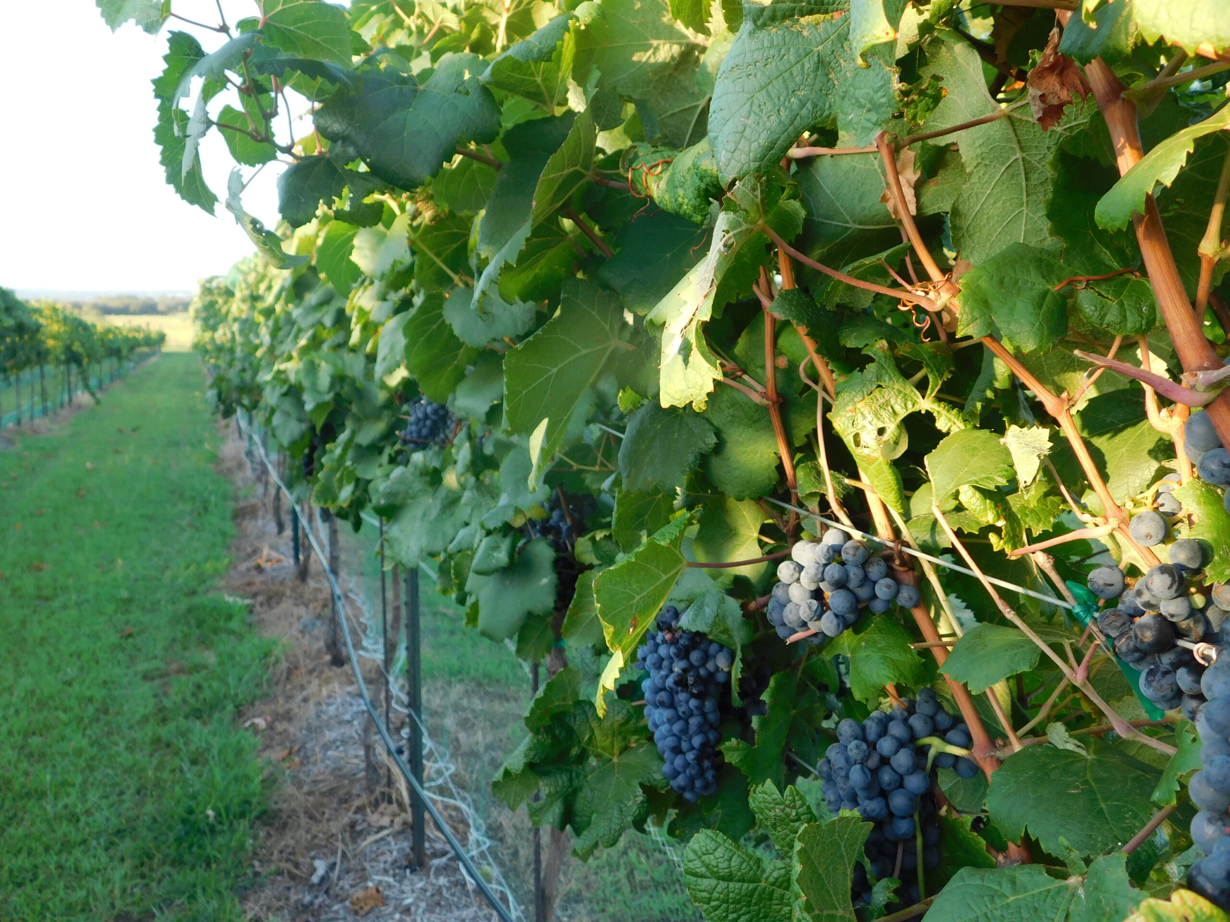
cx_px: 615
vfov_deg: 39.7
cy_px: 461
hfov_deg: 51.4
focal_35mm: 36
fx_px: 1279
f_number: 3.5
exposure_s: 1/60
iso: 125
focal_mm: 6.3
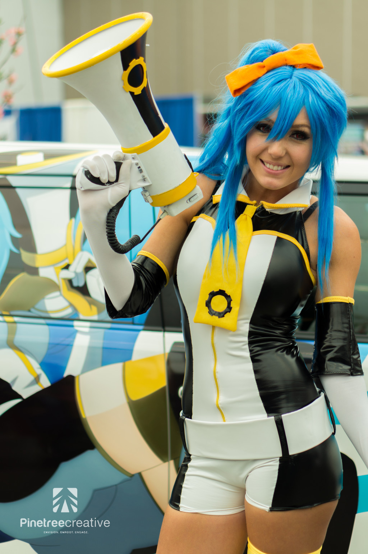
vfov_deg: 27.0
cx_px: 184
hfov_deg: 18.1
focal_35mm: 75
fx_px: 1153
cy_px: 277
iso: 100
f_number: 1.8
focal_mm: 50
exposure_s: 1/160
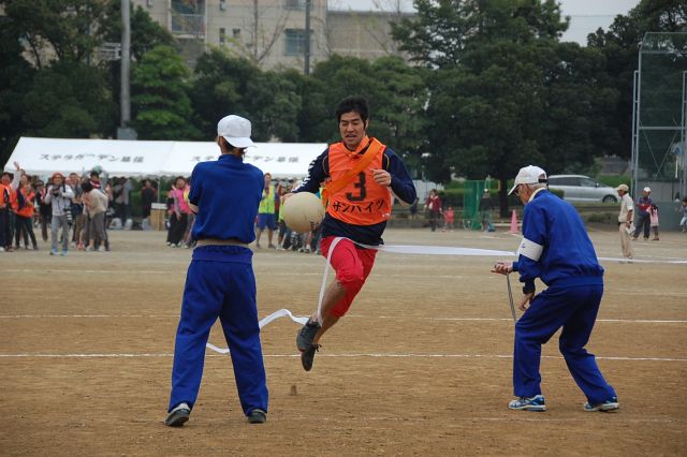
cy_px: 228
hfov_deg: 15.2
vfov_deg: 10.1
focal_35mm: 135
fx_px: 2575
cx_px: 344
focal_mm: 90
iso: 400
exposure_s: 1/800
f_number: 5.3
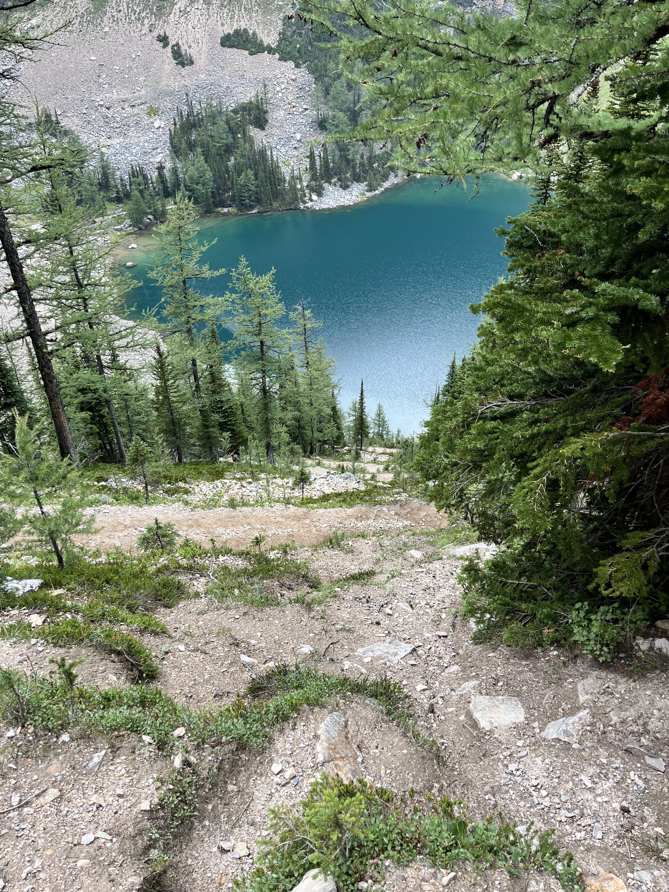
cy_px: 446
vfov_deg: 67.3
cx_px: 334
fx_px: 670
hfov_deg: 53.1
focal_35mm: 26
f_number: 1.6
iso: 50
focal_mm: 5.1
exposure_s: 1/311
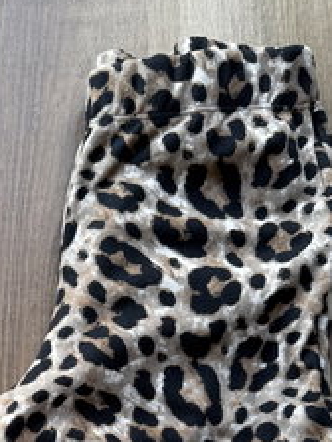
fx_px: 729
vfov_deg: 30.7
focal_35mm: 57
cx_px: -36
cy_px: 467
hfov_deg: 24.0
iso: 50
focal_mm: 6.76
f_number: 1.78
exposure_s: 1/145
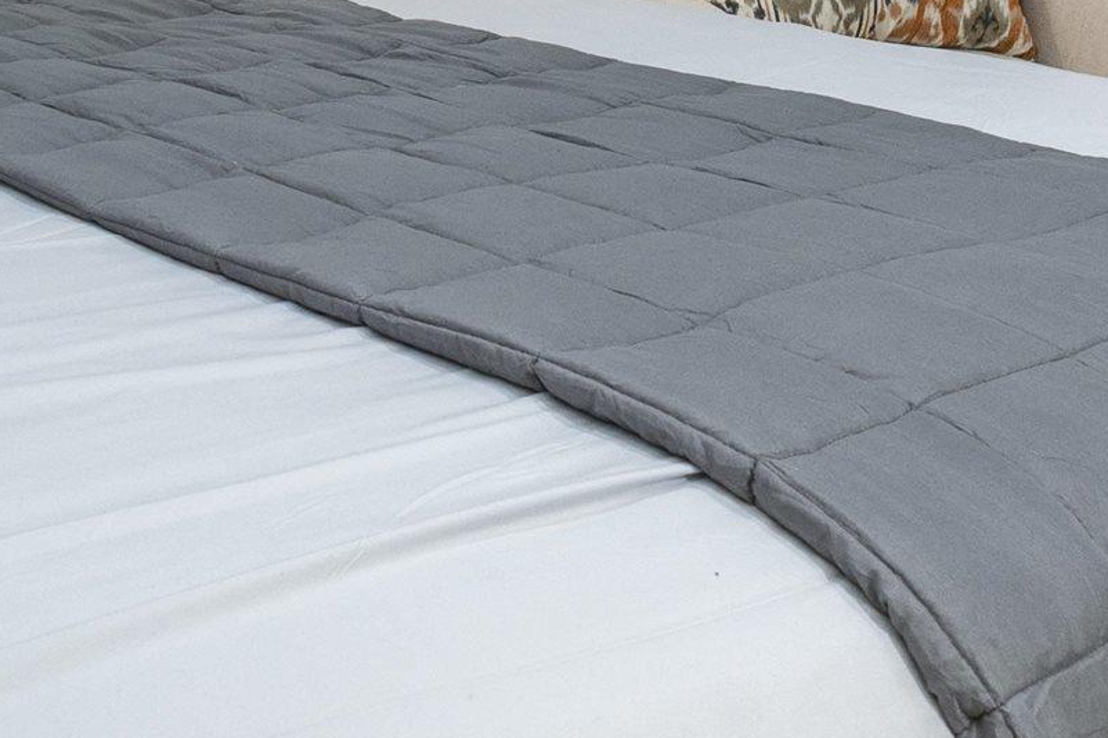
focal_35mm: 69
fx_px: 2124
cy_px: -336
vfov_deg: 17.9
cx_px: 194
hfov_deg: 28.5
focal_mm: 12
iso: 500
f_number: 8
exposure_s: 1/60
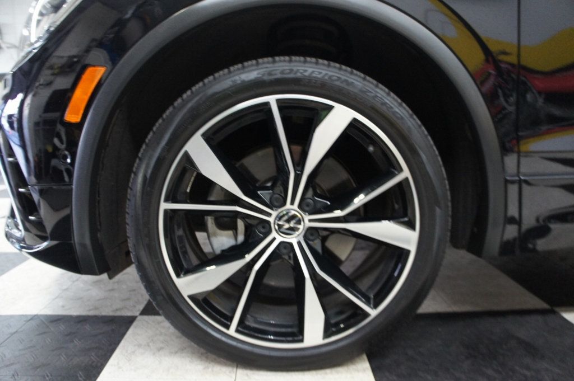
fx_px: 430
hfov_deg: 67.4
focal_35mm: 27
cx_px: 287
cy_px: 190
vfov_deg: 47.9
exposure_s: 1/50
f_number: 3.5
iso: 1600
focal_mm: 18
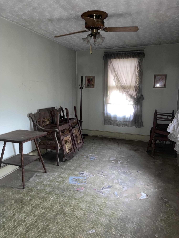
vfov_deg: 69.4
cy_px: 119
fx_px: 172
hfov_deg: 54.9
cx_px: 90
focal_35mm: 25
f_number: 1.6
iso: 125
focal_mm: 5.1
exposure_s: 1/10
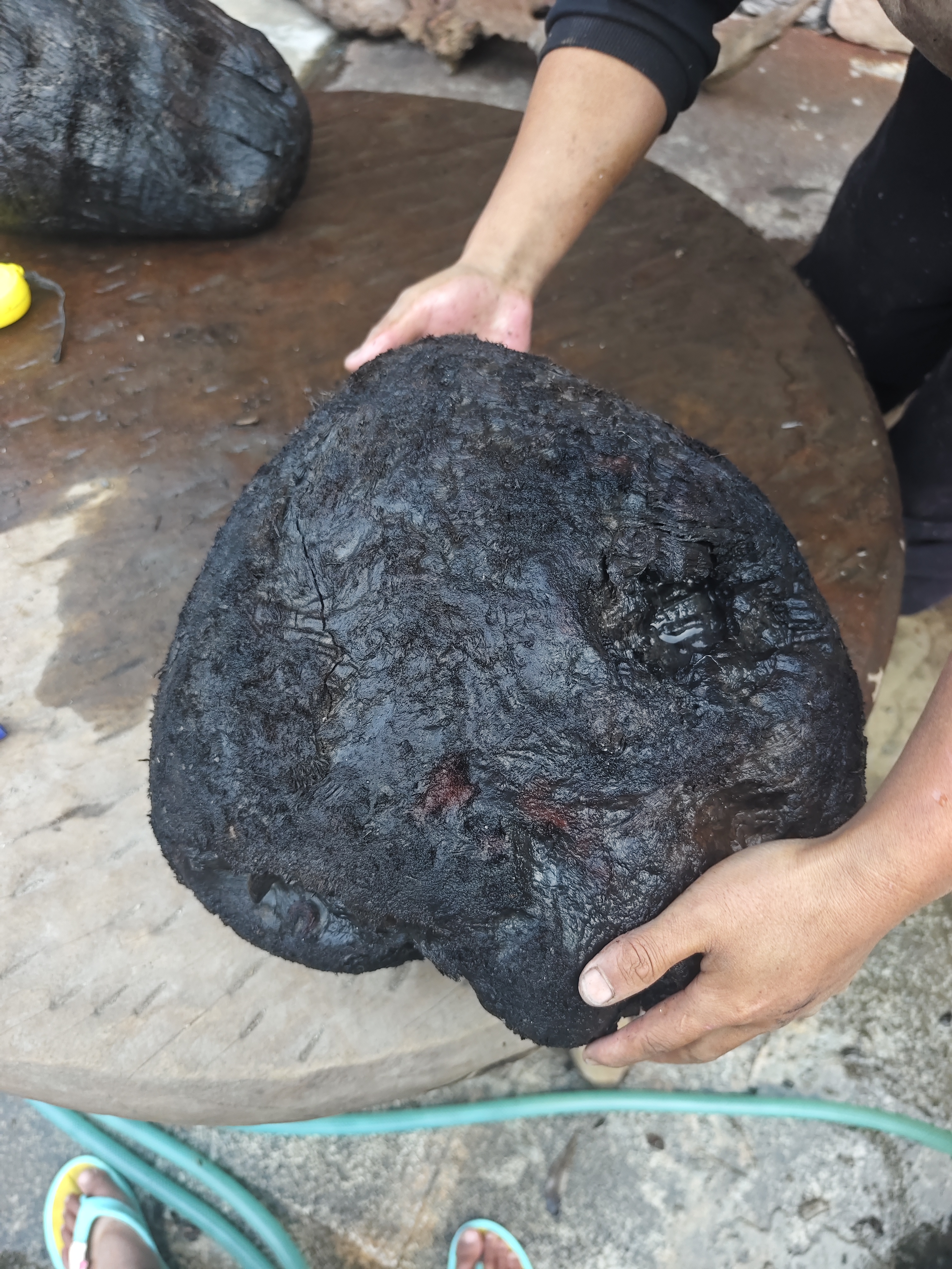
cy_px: 634
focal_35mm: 23
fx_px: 843
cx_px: 476
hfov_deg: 58.9
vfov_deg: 73.9
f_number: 1.75
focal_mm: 8.67
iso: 247
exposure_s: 1/100
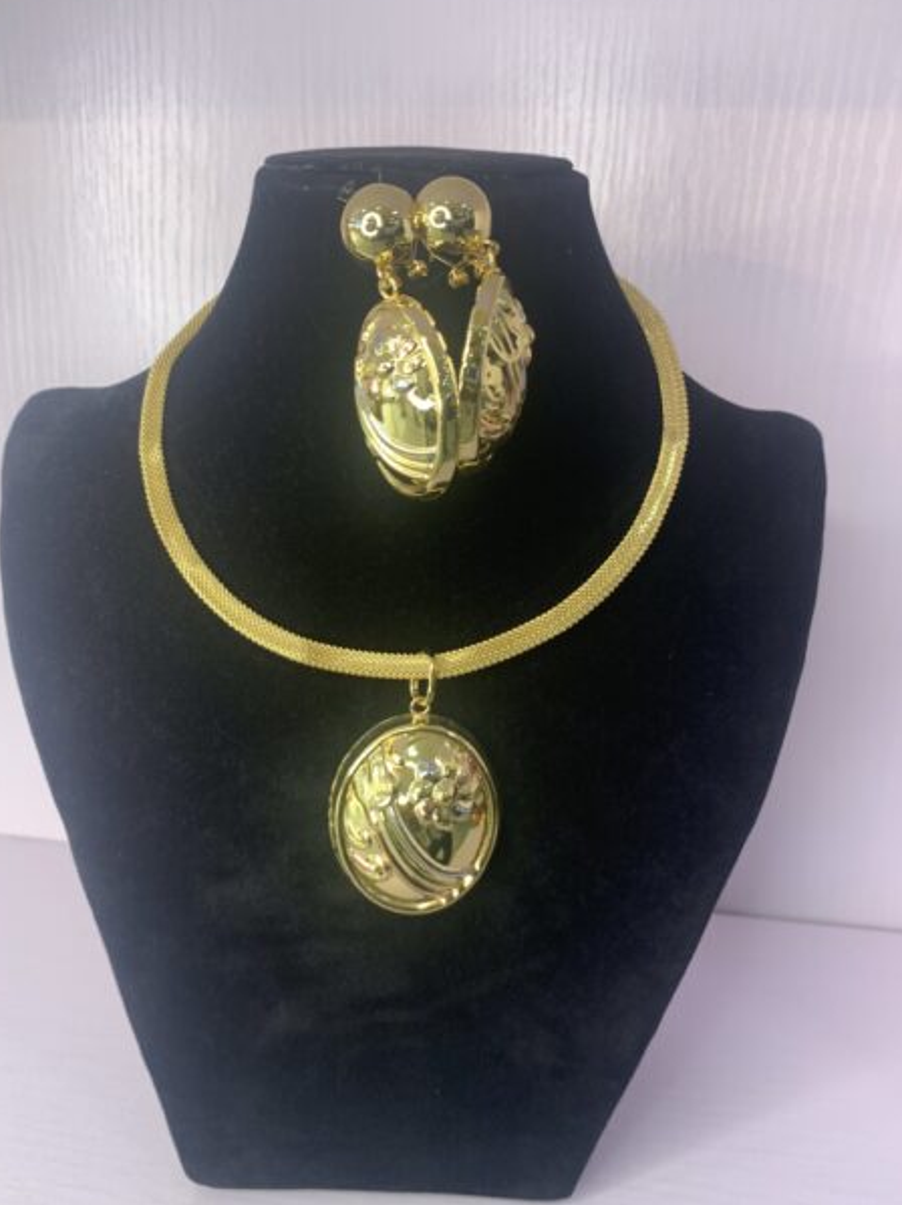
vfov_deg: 61.7
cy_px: 610
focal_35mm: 29
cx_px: 415
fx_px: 1008
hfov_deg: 48.2
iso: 50
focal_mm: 4.25
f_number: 1.8
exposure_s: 1/100
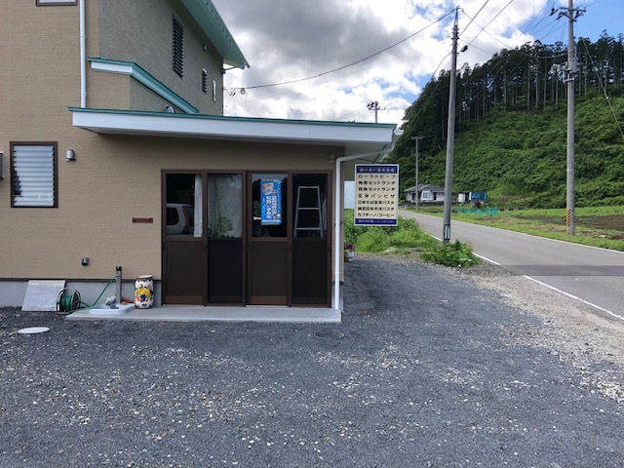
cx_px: 312
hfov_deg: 63.4
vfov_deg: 49.7
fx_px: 505
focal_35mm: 28
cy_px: 234
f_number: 1.8
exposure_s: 1/906
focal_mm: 3.99
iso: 20
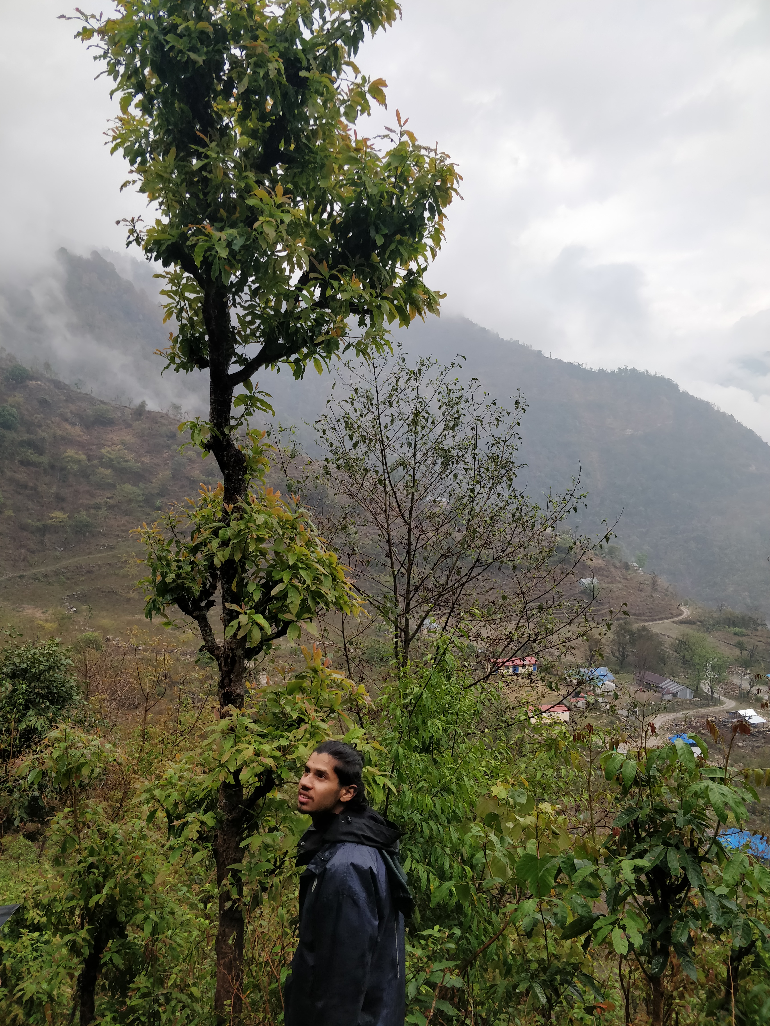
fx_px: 712
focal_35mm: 24
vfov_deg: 71.6
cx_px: 385
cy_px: 513
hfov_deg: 56.8
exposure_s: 1/967
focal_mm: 4.1
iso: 200
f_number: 1.7
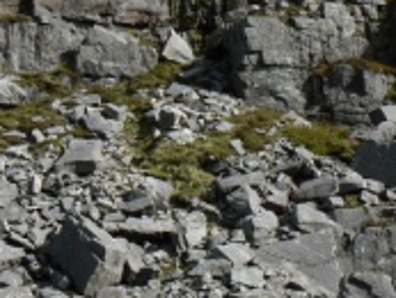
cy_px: 121
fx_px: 1030
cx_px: 135
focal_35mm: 90
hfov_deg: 21.7
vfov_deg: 16.4
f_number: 6.3
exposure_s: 1/500
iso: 80
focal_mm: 6
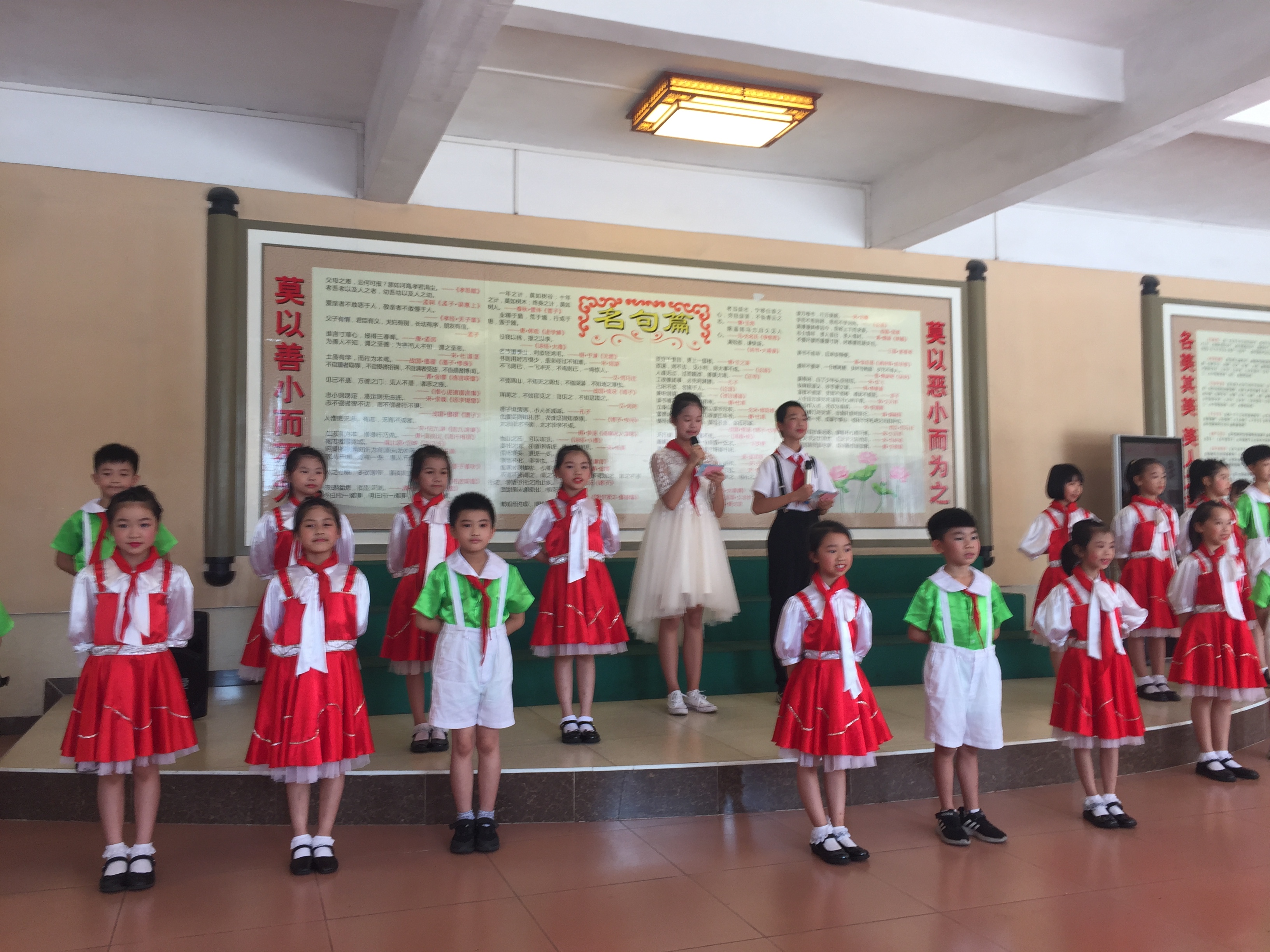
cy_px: 476
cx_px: 635
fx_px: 1064
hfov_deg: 61.7
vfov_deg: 48.2
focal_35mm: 29
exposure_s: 1/50
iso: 32
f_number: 2.2
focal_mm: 4.15
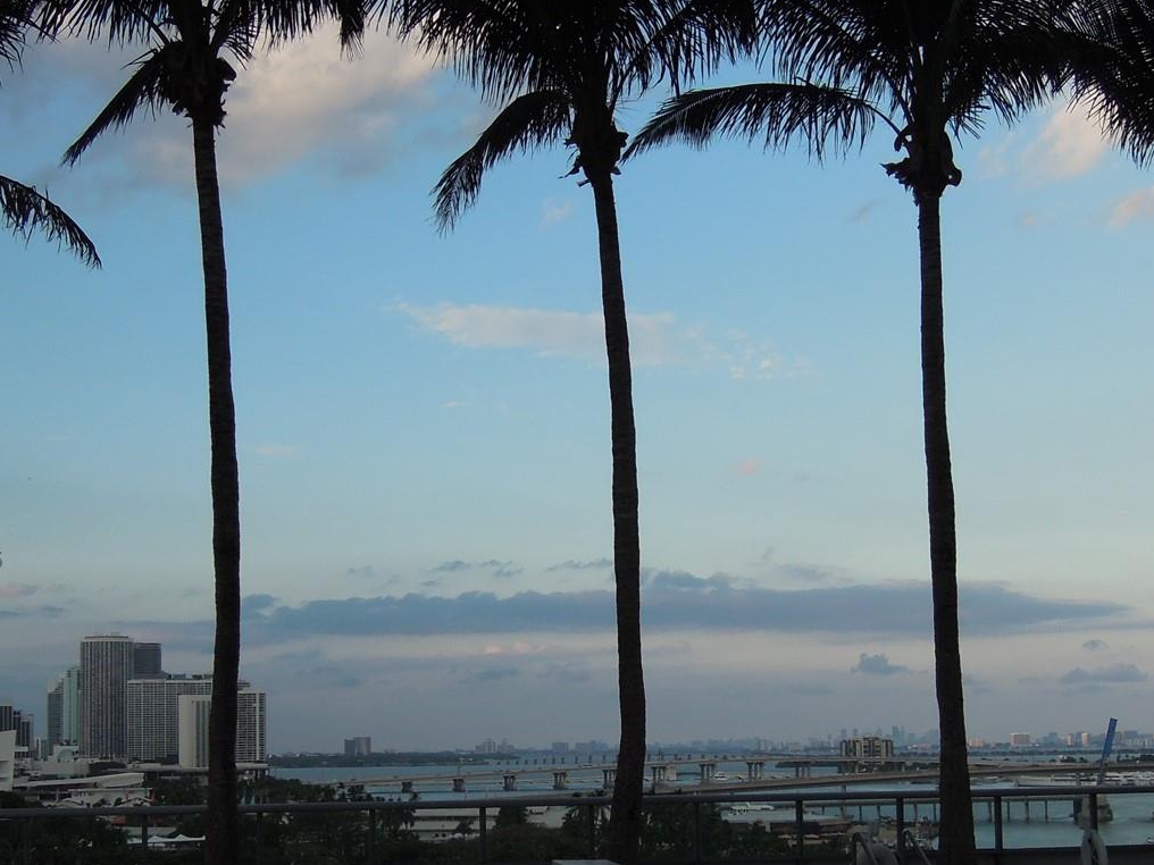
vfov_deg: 23.2
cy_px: 561
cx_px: 546
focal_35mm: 63
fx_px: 2100
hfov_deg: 30.7
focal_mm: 7.2
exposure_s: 1/1000
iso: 160
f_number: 3.3
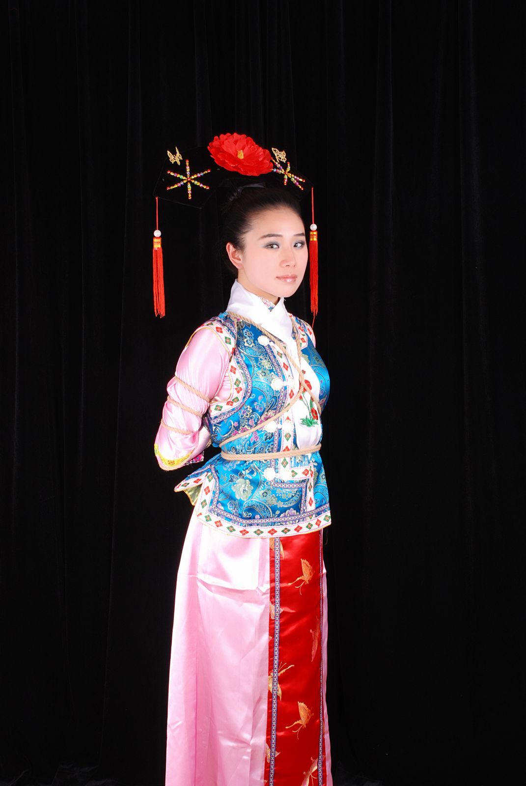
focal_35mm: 52
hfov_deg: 25.8
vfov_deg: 37.8
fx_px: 1147
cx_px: 263
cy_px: 393
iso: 100
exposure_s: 1/8
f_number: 11
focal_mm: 35
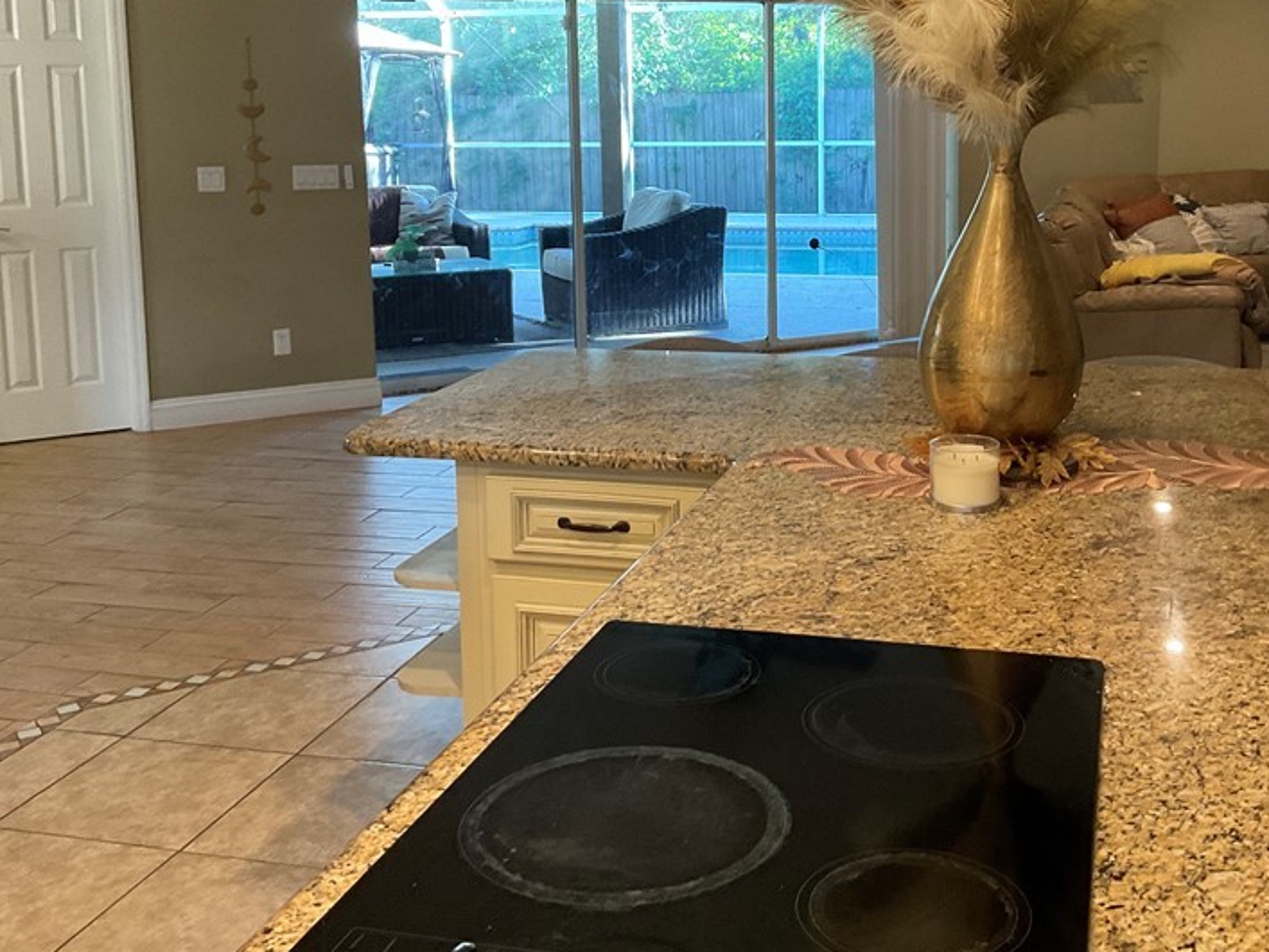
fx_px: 1539
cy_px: 295
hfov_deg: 44.6
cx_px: 745
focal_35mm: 42
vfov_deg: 33.9
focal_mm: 3
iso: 200
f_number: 1.8
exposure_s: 1/60
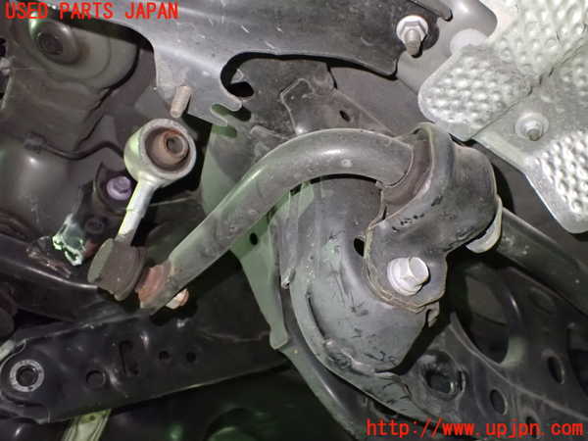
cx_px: 294
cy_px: 220
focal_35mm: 30
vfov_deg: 46.8
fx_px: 510
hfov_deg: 60.0
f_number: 2.3
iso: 1600
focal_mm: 5.4
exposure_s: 1/30
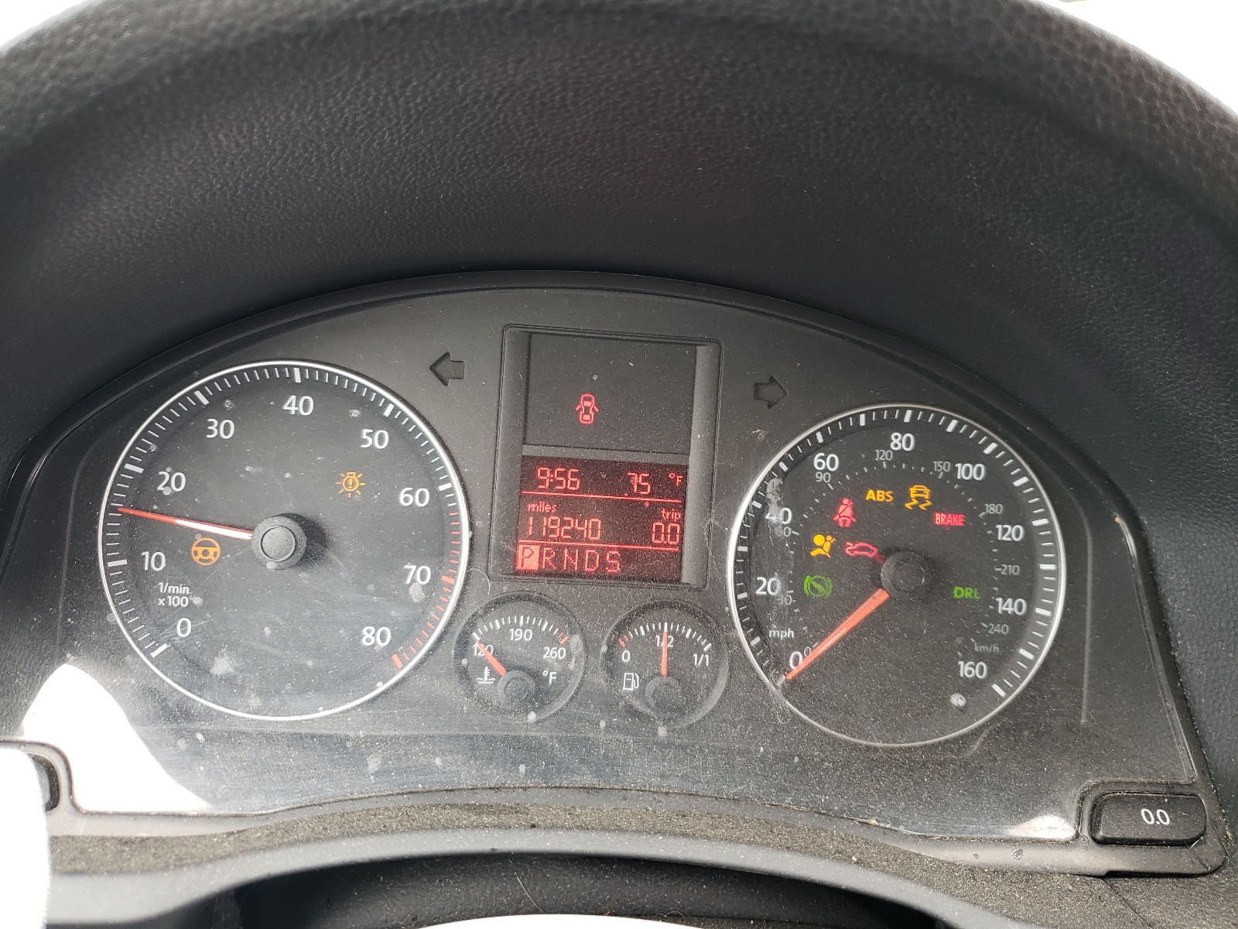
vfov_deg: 53.1
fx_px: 930
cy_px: 464
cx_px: 619
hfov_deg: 67.3
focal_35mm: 26
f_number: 1.5
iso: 56
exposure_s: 1/60.2
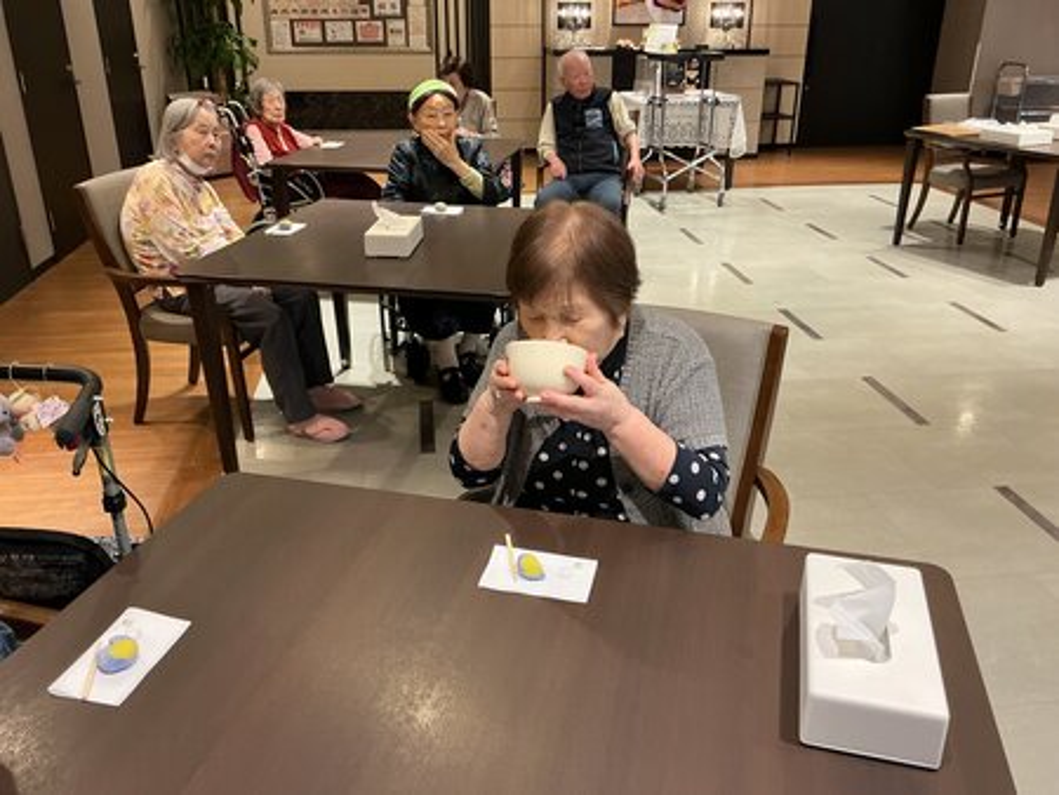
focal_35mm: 29
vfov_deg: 48.3
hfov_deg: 61.6
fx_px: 888
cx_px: 530
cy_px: 398
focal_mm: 3
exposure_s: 1/60
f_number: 1.8
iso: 160
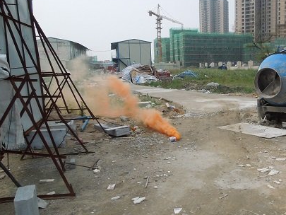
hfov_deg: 48.7
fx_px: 306
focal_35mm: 37
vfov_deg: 38.7
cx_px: 204
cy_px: 103
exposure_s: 1/1000
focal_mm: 4.5
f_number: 3.3
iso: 100
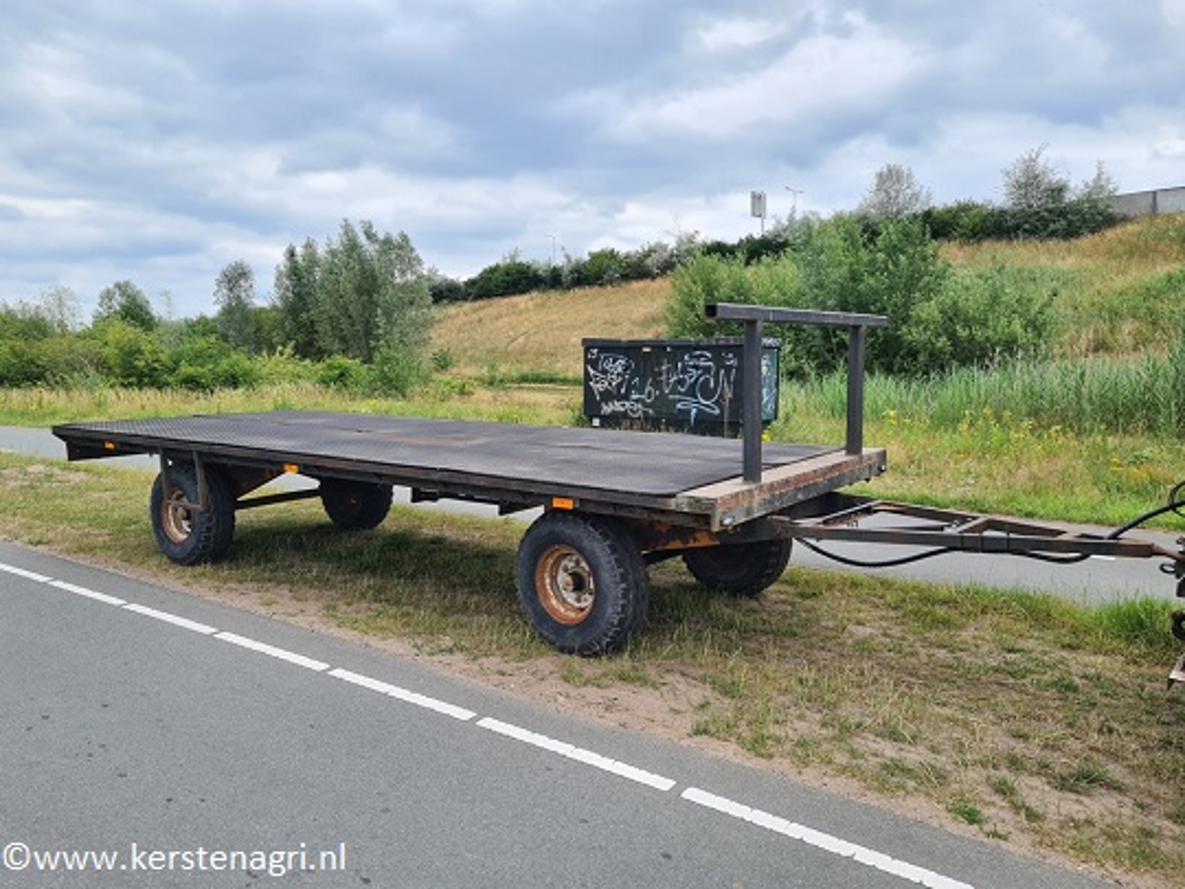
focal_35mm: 26
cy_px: 444
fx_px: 890
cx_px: 592
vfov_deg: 53.1
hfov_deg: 67.3
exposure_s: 1/996
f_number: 1.8
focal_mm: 5.4
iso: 50
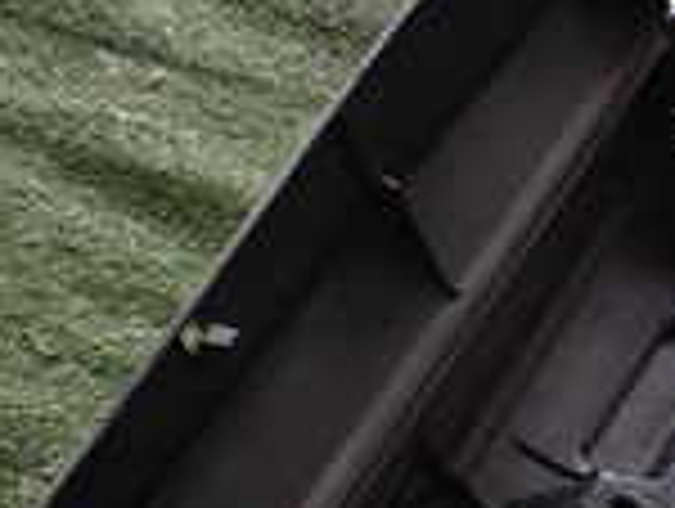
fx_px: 2344
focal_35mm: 120
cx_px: 724
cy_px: 755
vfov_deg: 11.8
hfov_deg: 16.0
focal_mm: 5.4
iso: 100
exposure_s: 1/60
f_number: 2.3
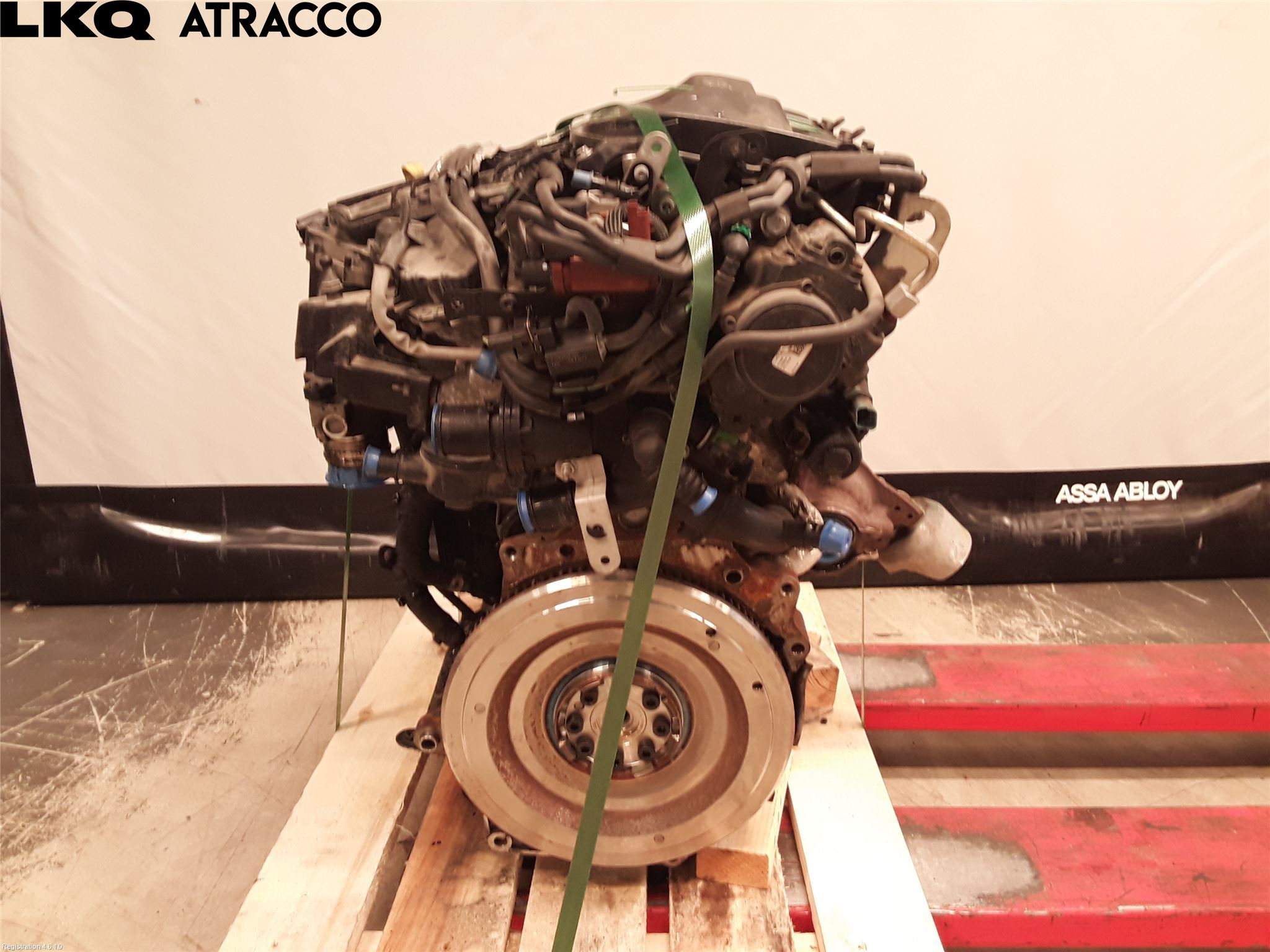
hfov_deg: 63.4
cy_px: 476
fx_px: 1027
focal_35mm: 28
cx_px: 635
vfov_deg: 49.7
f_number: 1.9
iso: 100
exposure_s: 1/20
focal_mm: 2.91
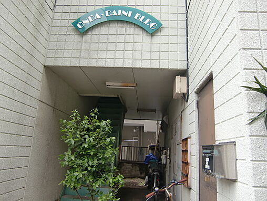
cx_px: 134
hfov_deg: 63.4
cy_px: 100
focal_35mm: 28
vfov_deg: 49.7
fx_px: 216
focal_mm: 4.9
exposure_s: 1/250
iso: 64
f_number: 2.6
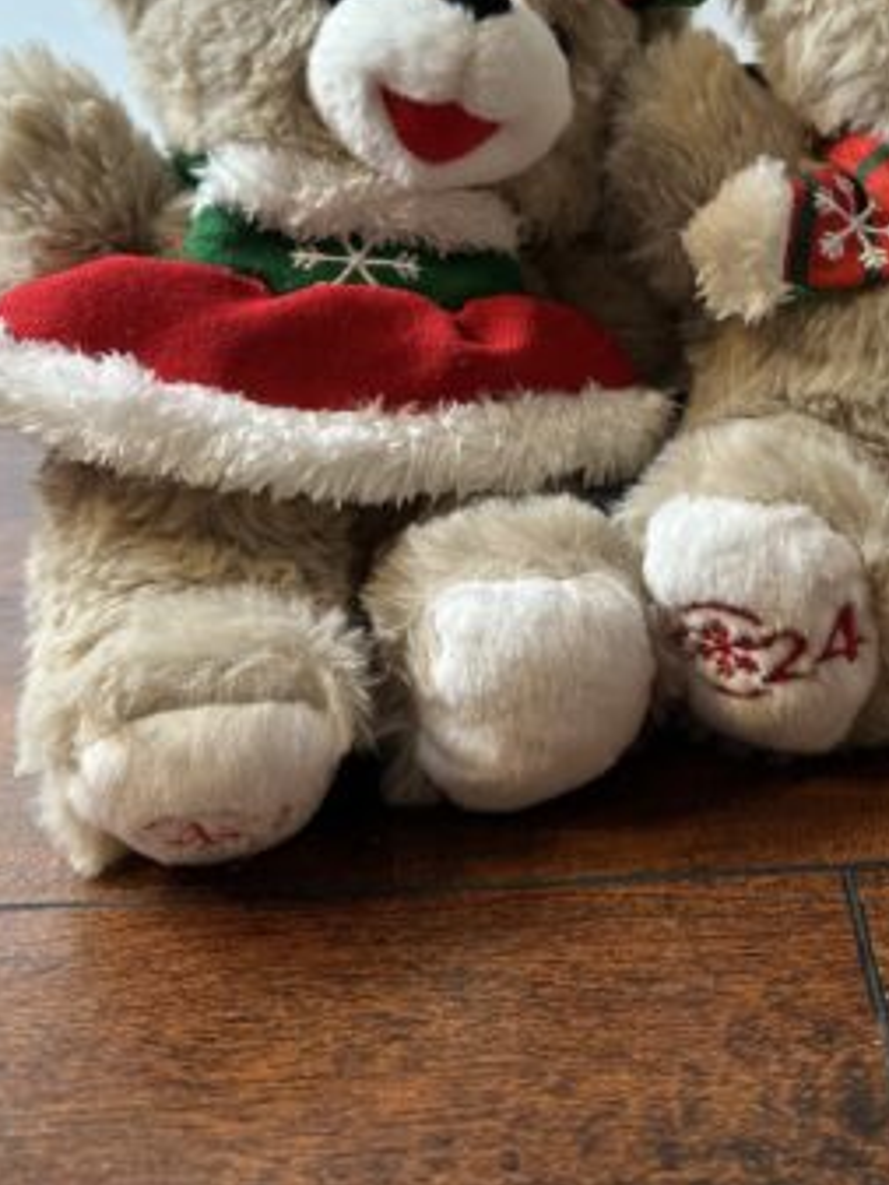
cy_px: 273
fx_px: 1300
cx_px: 661
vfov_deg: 46.9
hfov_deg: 36.9
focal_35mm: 38
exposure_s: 1/60
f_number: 1.78
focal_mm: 6.86
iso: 320
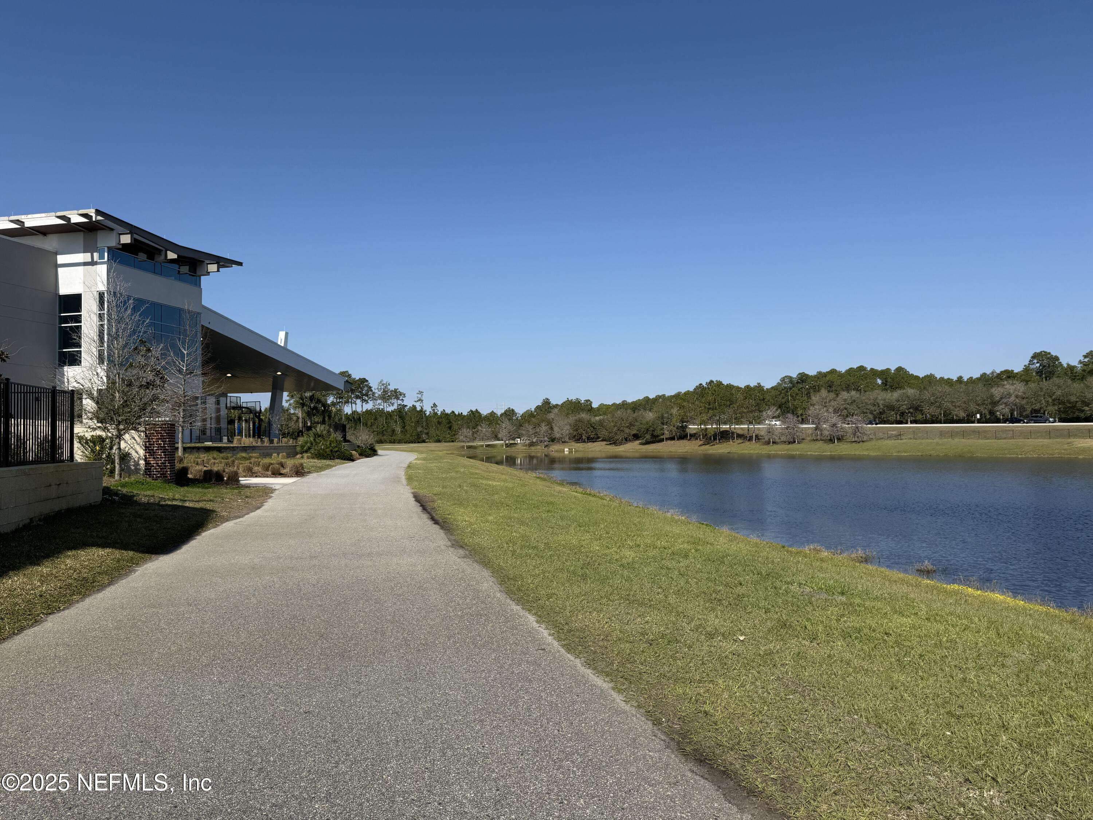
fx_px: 758
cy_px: 410
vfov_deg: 56.8
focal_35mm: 24
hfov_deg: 71.6
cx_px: 546
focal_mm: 6.76
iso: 80
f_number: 1.78
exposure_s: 1/6173
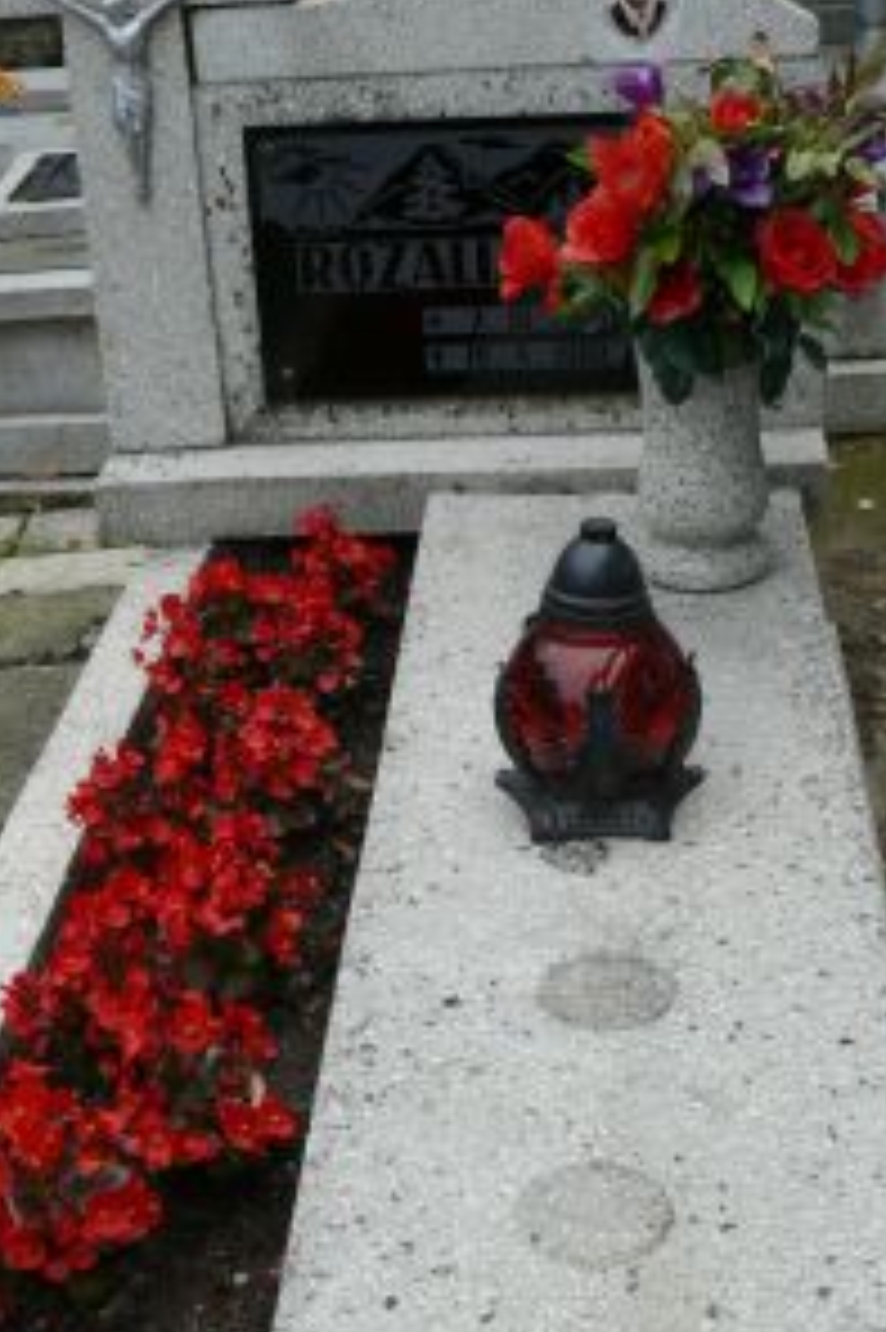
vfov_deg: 33.9
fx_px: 2180
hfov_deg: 23.0
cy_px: 765
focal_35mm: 59
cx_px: 441
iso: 100
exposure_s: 1/250
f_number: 5
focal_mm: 7.4
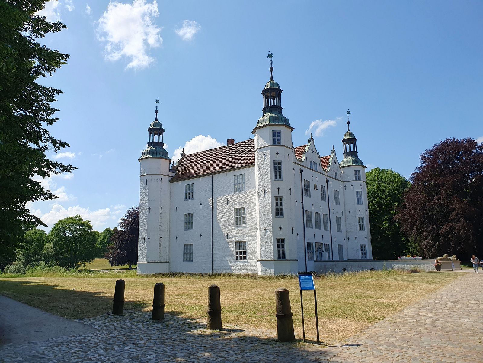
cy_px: 182
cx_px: 242
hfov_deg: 67.3
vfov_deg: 53.1
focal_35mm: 26
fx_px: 363
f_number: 2.4
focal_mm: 4.3
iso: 50
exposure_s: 1/2008
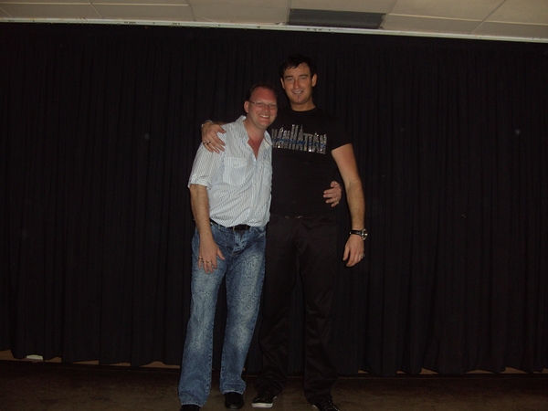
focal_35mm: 37
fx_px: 586
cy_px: 206
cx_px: 274
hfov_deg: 50.1
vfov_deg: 38.7
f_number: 2.8
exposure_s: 1/50
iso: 100
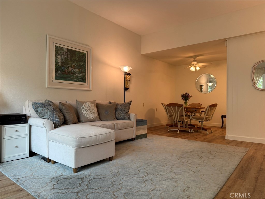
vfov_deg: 56.8
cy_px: 100
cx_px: 132
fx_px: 184
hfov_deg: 71.6
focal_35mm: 24
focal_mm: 6.76
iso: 125
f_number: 1.78
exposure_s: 1/60
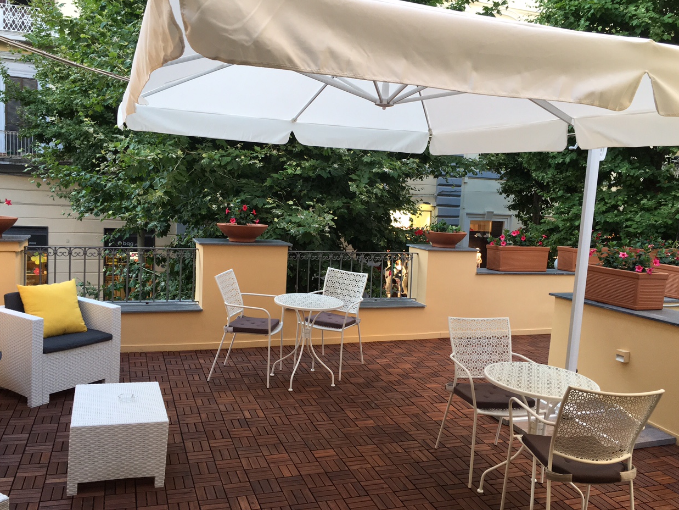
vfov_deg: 46.8
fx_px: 589
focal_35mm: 30
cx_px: 346
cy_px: 261
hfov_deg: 60.0
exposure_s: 1/100
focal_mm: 4.15
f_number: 2.2
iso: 40
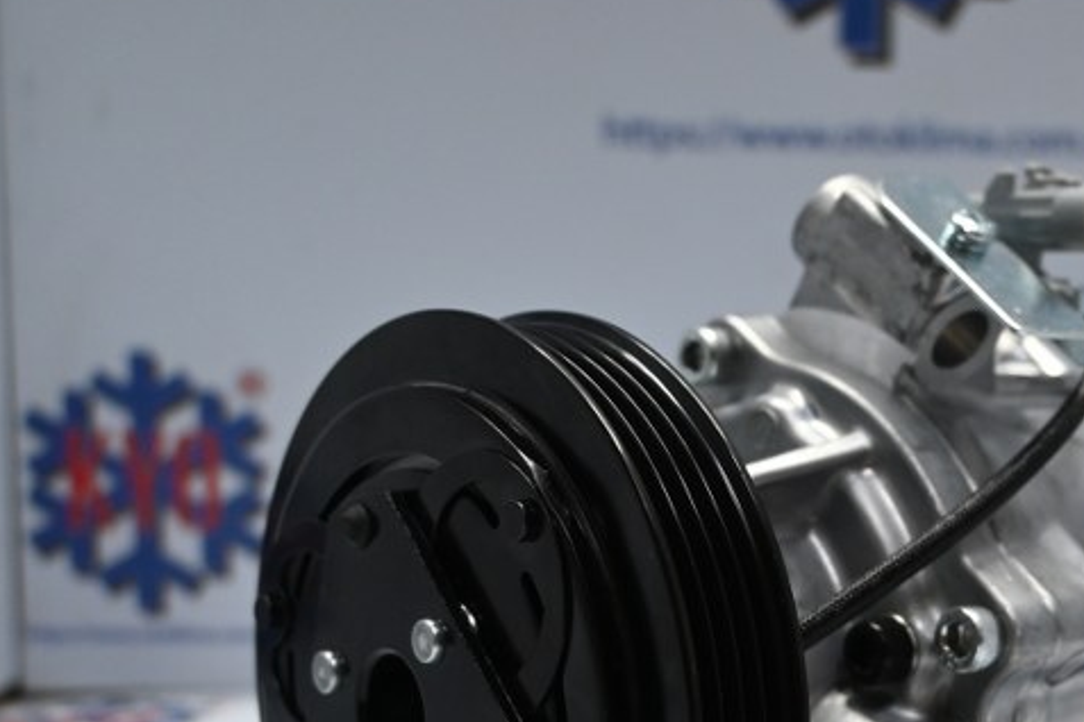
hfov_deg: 31.2
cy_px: 535
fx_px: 1892
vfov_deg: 21.5
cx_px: 864
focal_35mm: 63
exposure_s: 1/125
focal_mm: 25
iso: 1100
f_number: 4.2
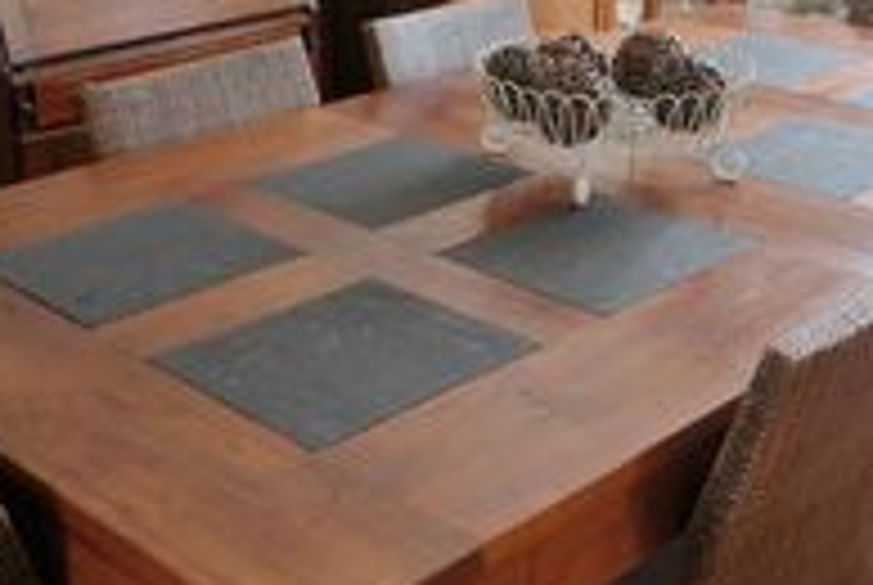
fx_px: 1409
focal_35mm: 58
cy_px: 92
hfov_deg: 34.4
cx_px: 418
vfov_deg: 23.0
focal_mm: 16
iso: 200
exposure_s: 1/50
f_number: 3.5
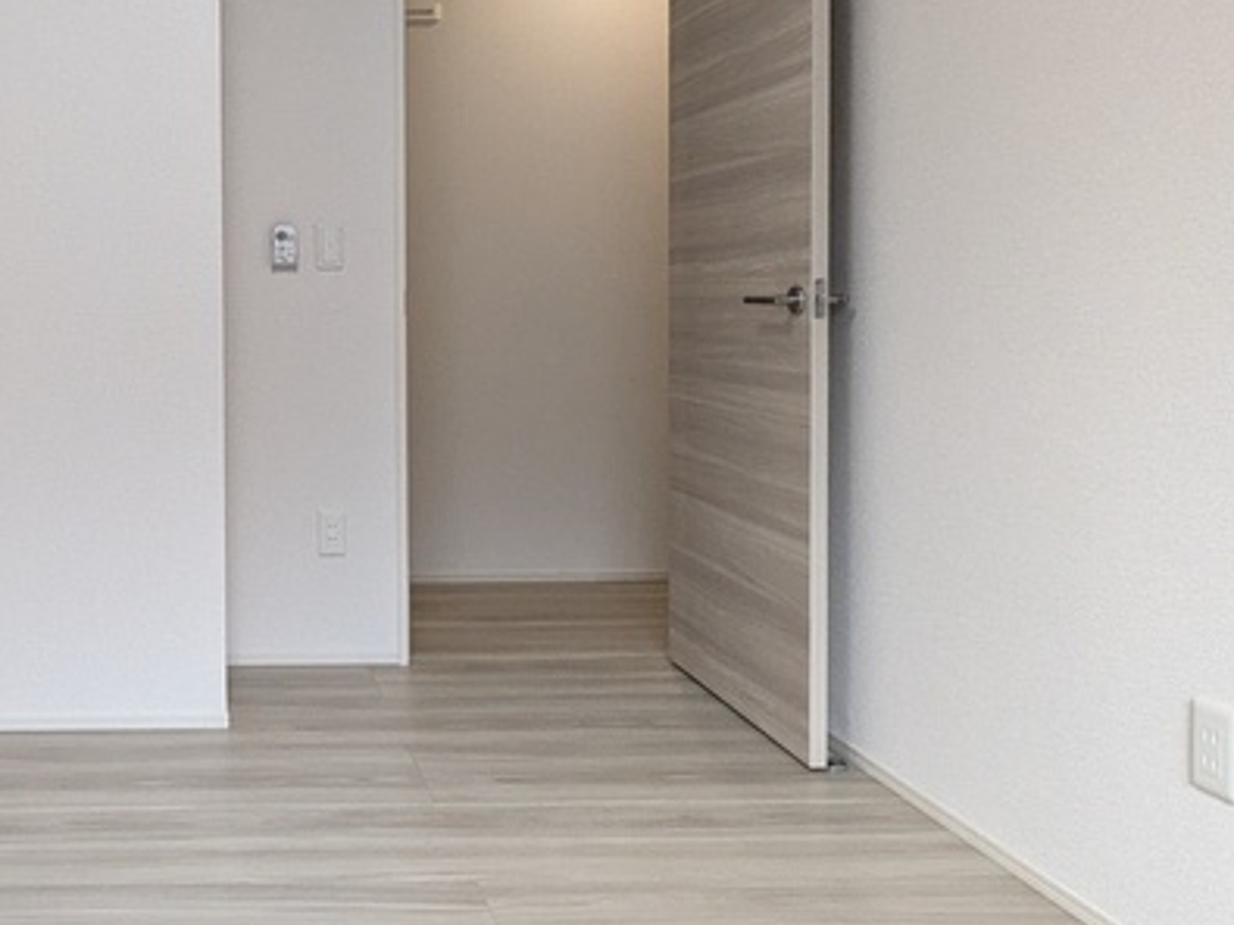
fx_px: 1212
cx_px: 175
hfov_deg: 49.4
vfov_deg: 41.4
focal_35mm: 34
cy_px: 328
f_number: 2.2
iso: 200
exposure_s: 1/100
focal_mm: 1.83
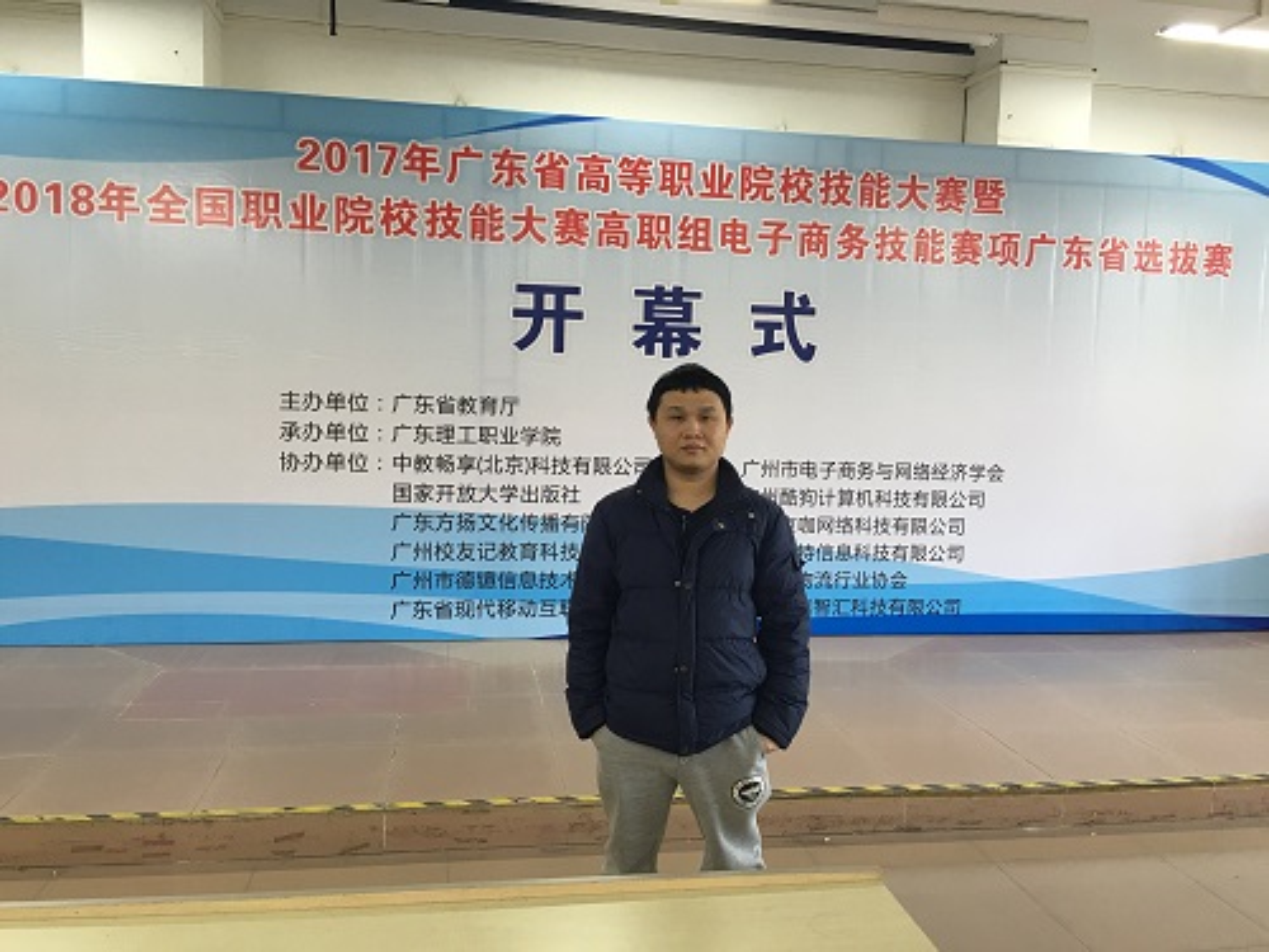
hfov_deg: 61.7
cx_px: 634
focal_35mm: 29
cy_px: 476
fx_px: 1063
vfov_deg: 48.2
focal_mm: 4.15
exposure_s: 1/17
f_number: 2.2
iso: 40
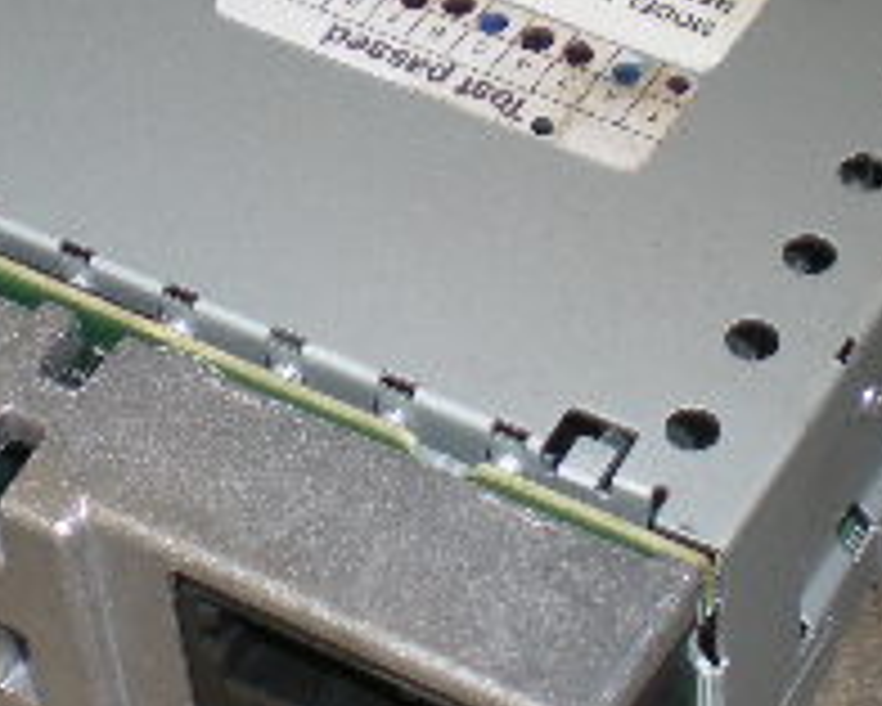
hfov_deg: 15.9
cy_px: 211
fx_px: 3160
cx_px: 410
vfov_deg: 12.7
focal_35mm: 121
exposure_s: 1/30
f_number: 3.1
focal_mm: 6.3
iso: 64
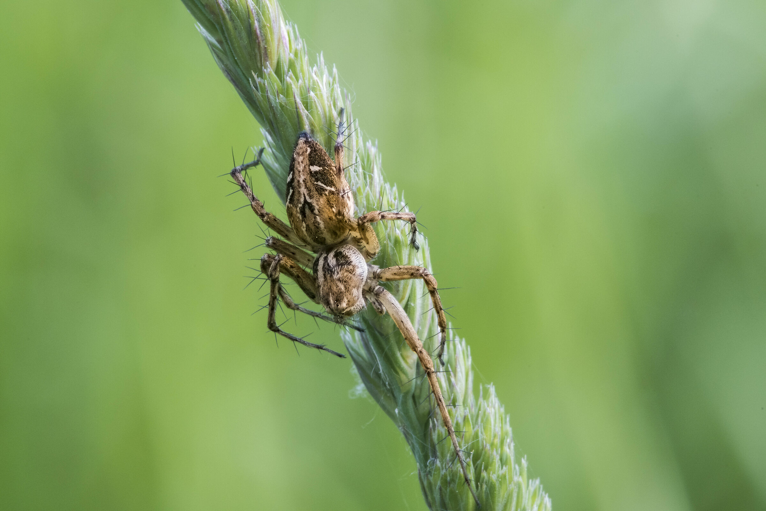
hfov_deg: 6.5
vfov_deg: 4.4
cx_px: 383
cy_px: 256
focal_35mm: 315
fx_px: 6702
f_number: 20
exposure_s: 1/13
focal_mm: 210
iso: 400
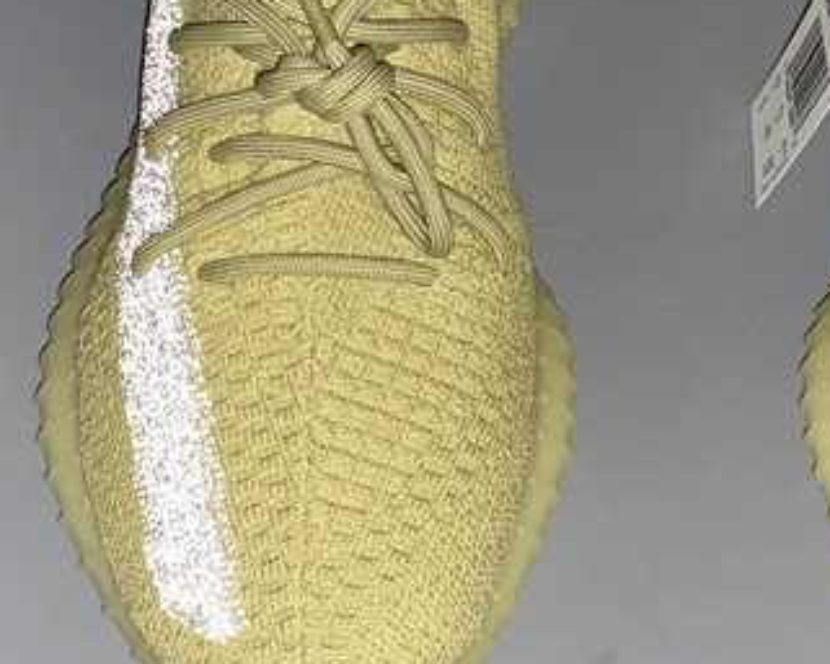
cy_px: 209
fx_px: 1941
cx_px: 587
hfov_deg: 24.0
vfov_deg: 19.4
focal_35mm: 79
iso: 32
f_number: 1.8
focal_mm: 4.25
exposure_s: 1/29
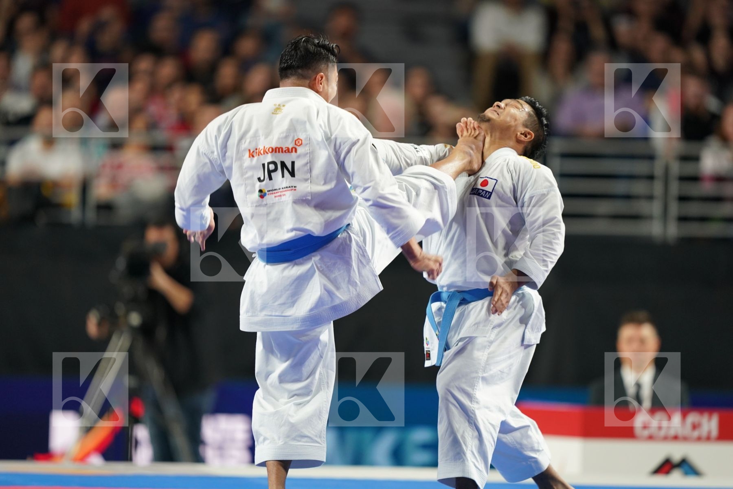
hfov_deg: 5.2
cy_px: 244
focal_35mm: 400
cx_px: 366
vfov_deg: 3.4
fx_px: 8144
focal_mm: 400
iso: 1600
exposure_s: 1/500
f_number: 2.8
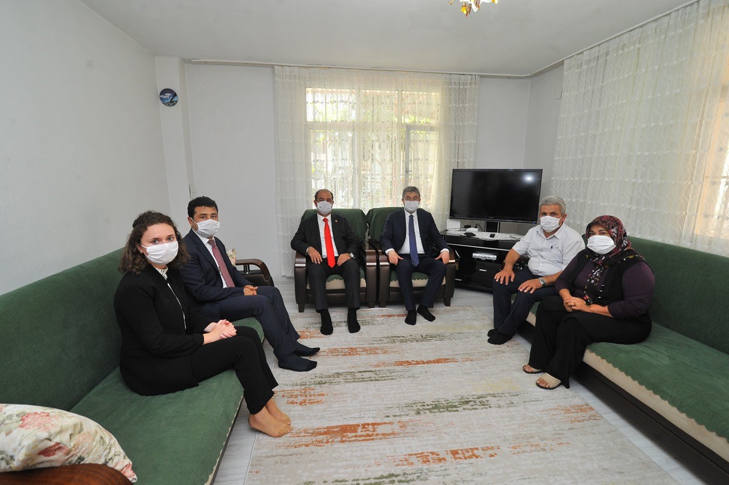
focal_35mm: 16
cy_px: 242
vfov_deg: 73.6
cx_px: 364
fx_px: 324
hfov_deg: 96.8
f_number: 5.6
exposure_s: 1/60
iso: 1250
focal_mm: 16
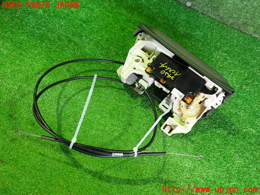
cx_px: 130
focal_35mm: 30
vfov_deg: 46.8
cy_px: 98
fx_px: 225
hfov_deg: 60.0
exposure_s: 1/30
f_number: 2.3
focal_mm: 5.4
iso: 640
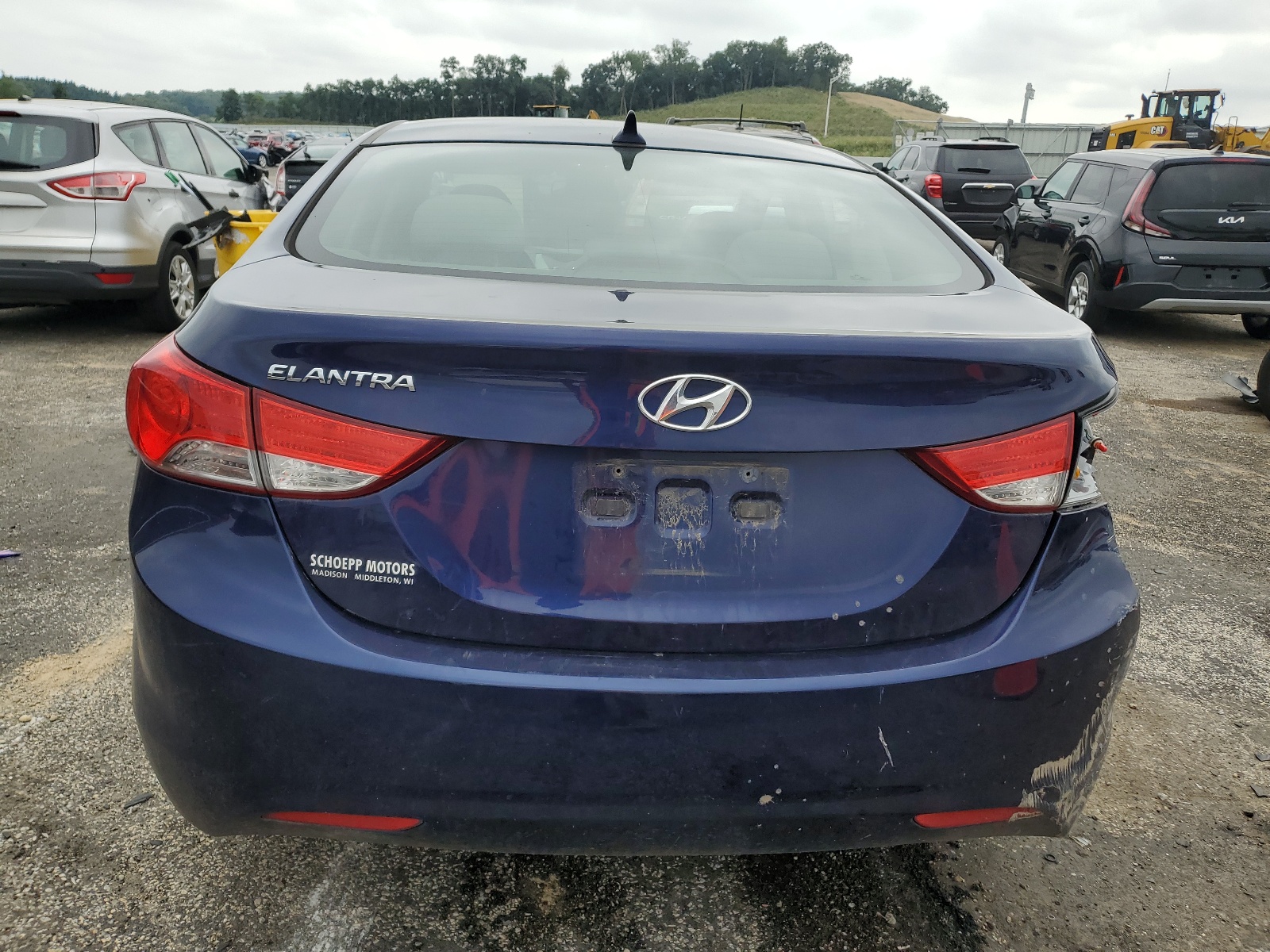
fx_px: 954
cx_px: 635
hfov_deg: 67.3
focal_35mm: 26
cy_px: 476
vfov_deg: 53.1
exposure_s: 1/2000
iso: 50
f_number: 1.5
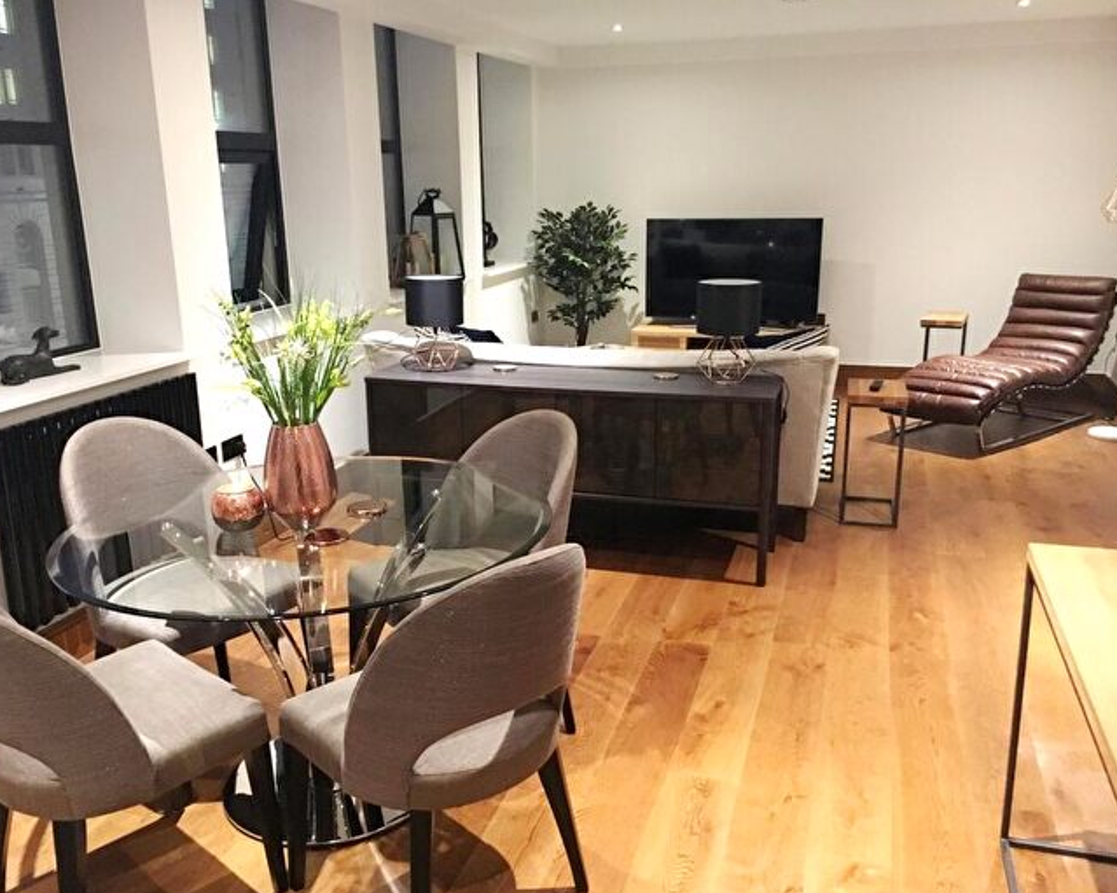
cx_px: 537
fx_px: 1025
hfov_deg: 57.2
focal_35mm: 31
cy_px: 453
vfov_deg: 47.1
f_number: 2.2
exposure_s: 1/17
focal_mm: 4.15
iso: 320
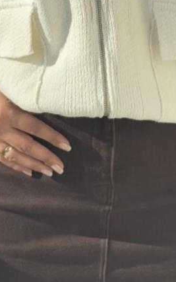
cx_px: 112
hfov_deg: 8.2
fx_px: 1220
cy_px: -54
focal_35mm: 159
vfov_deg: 12.8
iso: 64
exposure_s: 1/1366
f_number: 1.78
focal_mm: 6.76
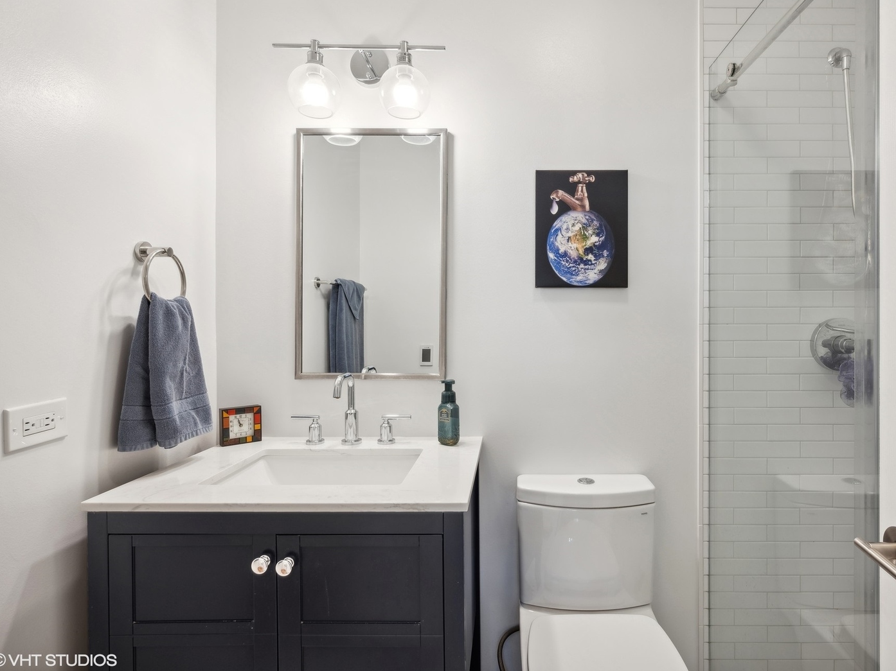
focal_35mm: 19
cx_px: 504
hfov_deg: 84.3
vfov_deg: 68.7
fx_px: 492
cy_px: 327
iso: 200
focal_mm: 17
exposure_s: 1/3.33
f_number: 9.5
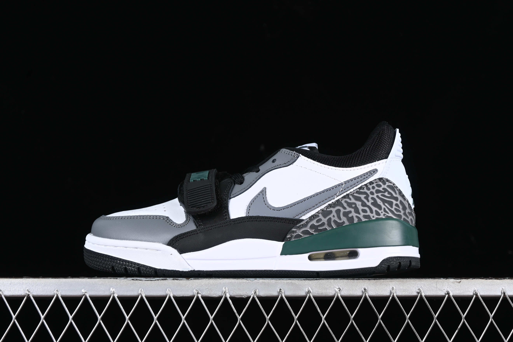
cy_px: 171
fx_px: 1069
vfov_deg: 18.2
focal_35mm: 75
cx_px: 256
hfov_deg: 27.0
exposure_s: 1/60
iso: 160
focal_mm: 50
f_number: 6.3
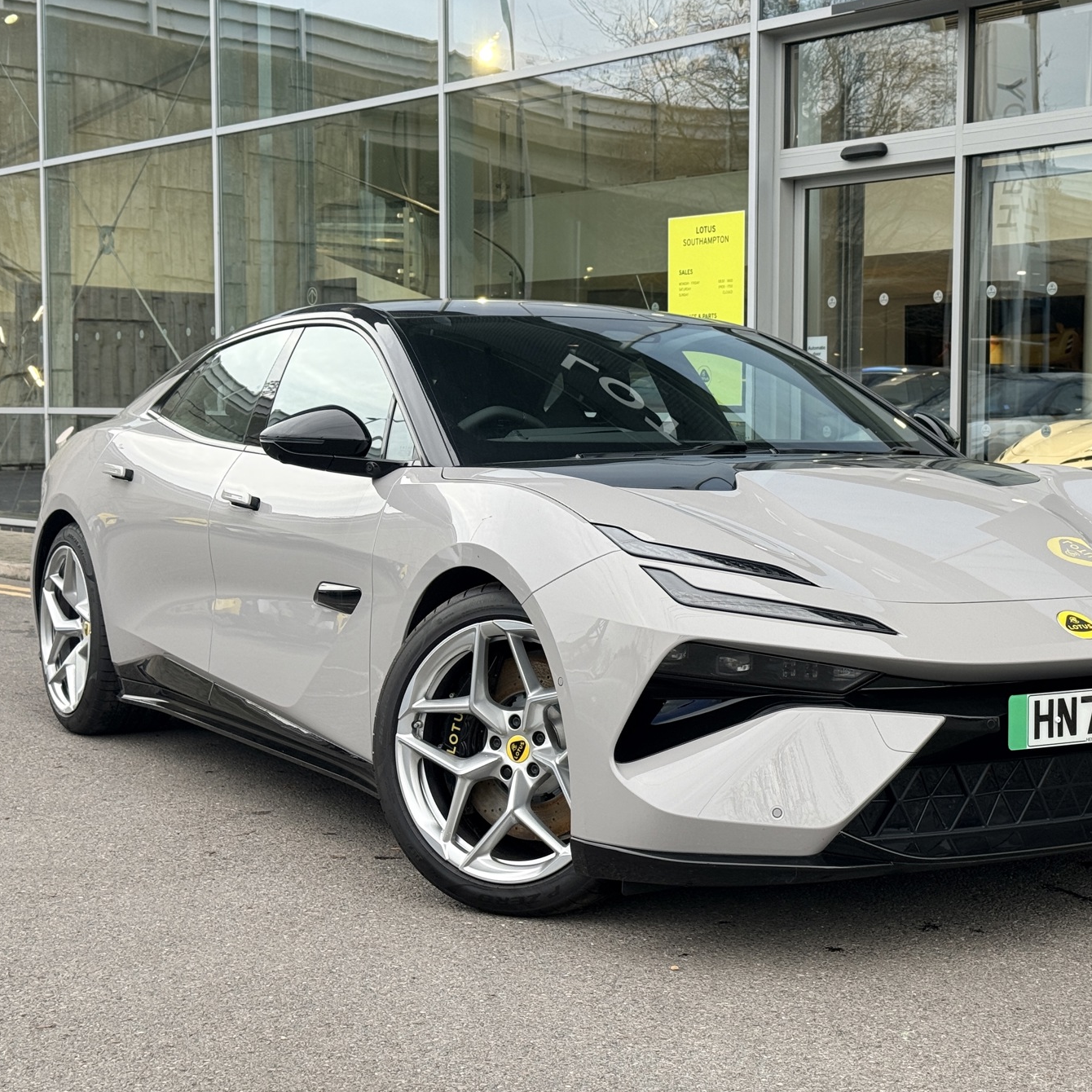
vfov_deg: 30.0
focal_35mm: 57
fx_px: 2034
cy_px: 545
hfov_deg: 29.9
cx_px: 703
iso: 50
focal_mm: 6.76
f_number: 1.78
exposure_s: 1/100
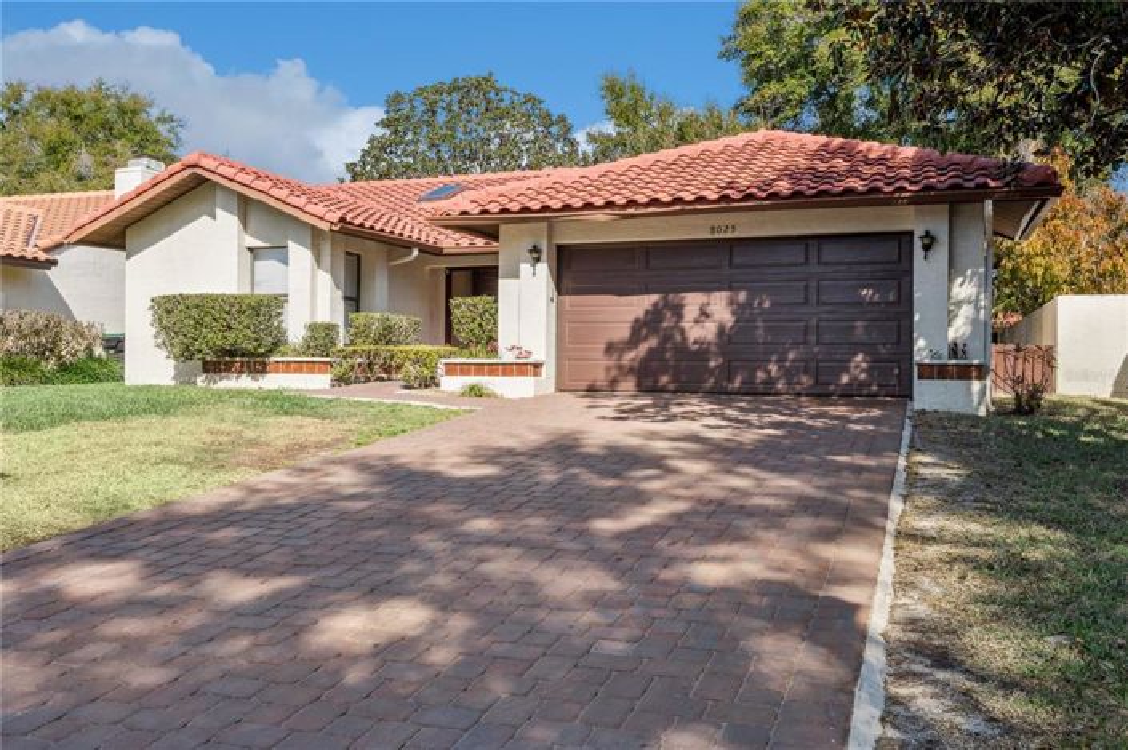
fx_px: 1002
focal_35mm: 32
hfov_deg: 58.8
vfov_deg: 41.1
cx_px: 564
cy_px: 375
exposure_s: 1/80
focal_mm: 32
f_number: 20
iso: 200
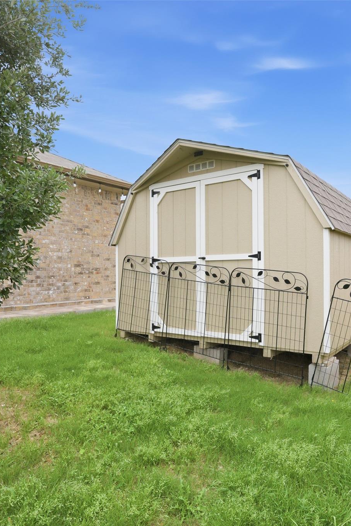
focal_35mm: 24
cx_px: 223
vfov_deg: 73.7
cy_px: 263
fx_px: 351
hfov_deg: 52.5
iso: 640
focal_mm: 16
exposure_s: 1/500
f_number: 9
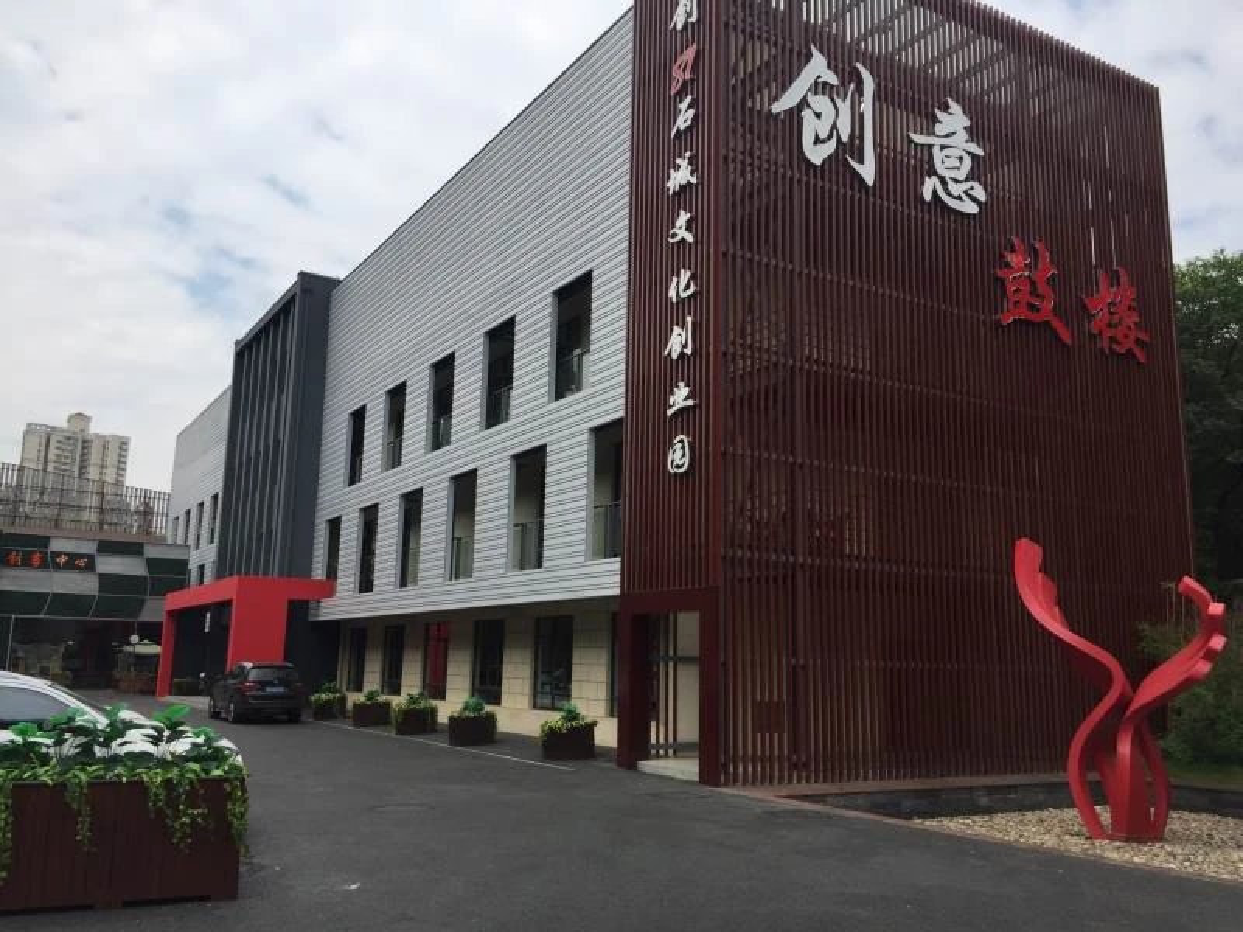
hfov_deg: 61.7
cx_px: 622
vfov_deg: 48.2
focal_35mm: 29
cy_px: 466
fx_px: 1041
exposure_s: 1/2198
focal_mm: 4.15
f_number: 2.2
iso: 32
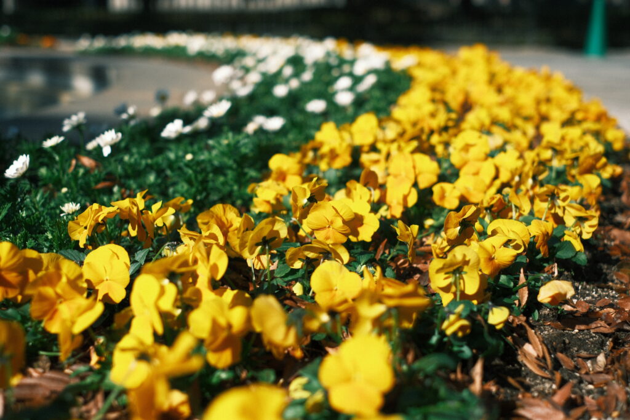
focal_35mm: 53
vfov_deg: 25.5
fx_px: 928
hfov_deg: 37.5
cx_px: 315
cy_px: 210
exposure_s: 1/4000
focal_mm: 35
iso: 160
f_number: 2.5
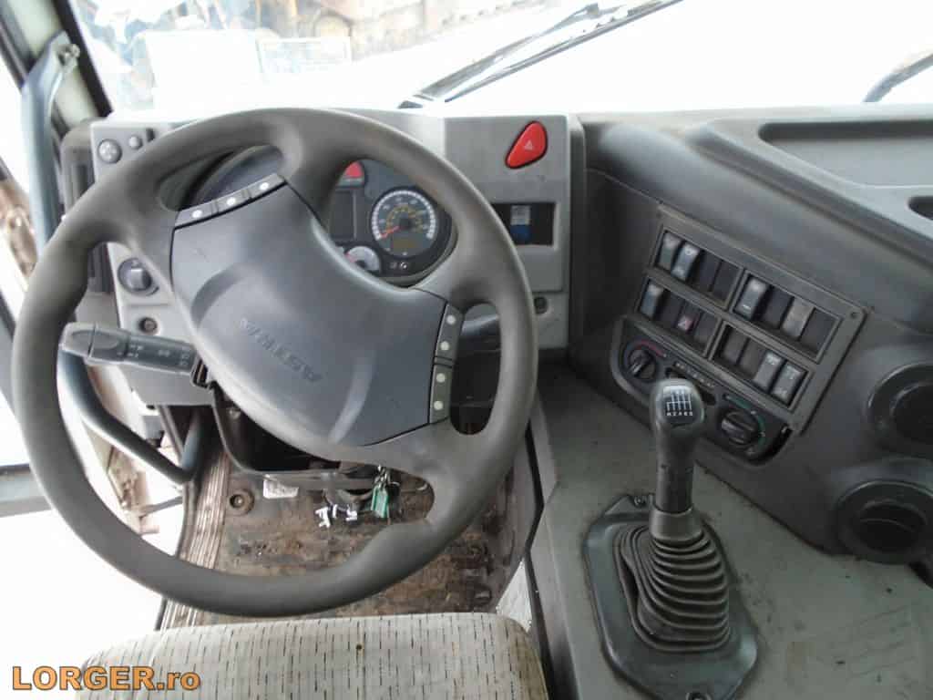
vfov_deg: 53.1
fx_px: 701
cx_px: 466
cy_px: 350
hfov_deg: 67.3
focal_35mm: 26
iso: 100
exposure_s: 1/40
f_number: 3.2
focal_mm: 4.6
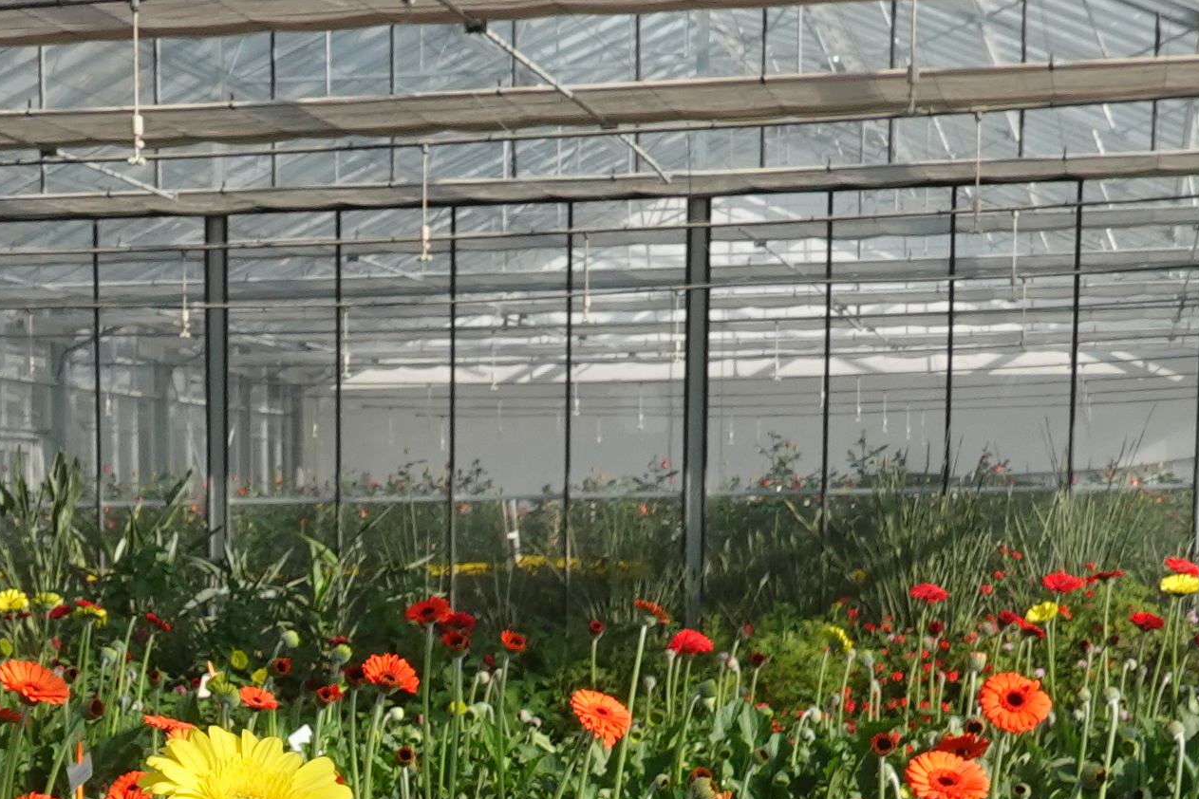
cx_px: 237
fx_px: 3464
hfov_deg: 19.4
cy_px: 1137
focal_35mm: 104
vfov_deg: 12.6
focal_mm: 9
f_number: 5.6
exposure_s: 1/320
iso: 125
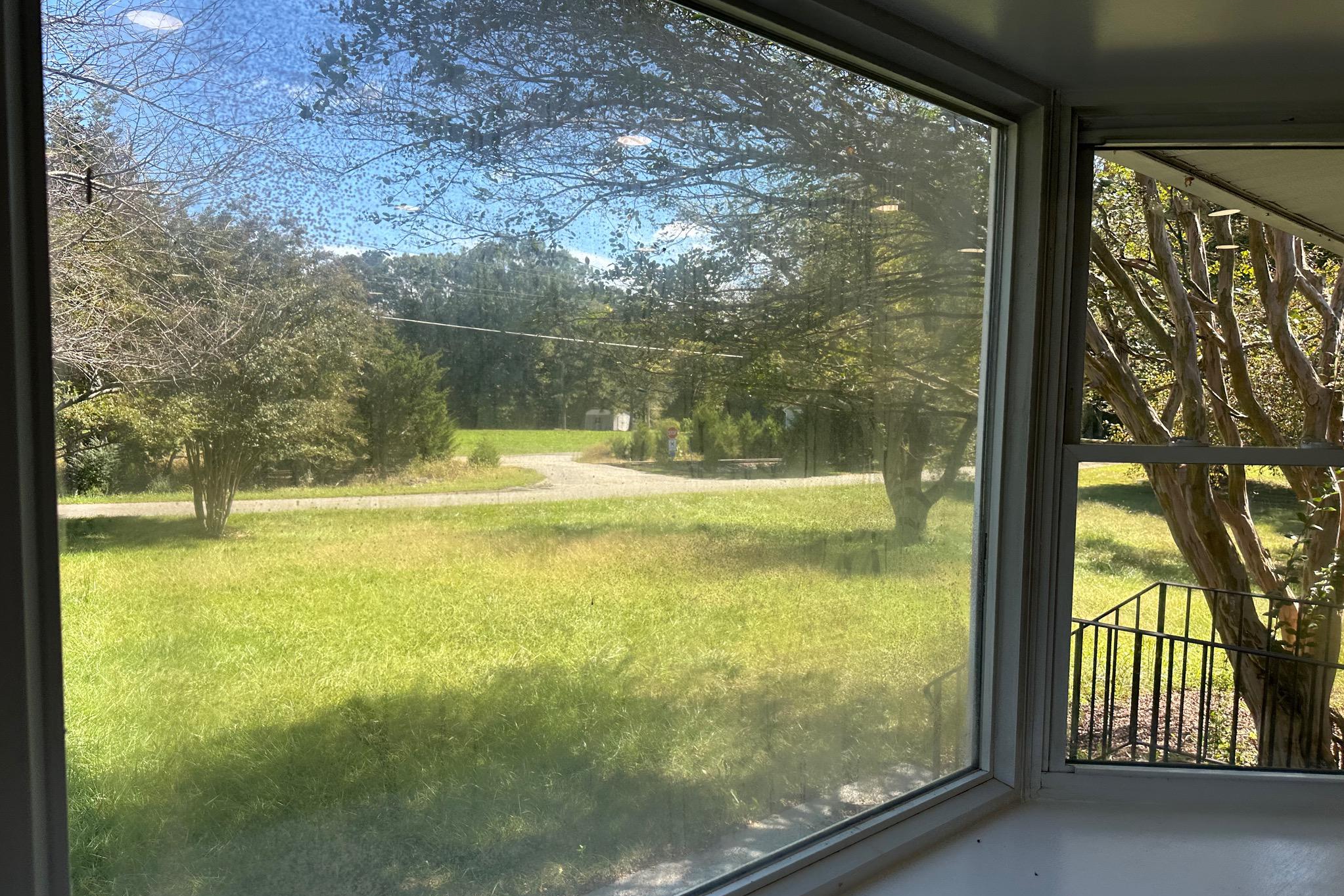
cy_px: 494
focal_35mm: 25
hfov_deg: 71.5
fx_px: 933
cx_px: 672
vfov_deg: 51.2
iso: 80
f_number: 1.78
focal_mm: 6.86
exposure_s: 1/918
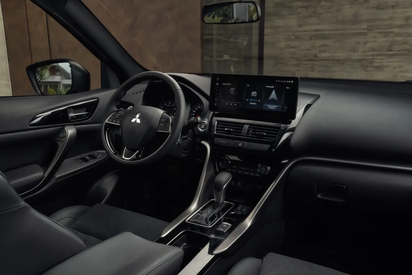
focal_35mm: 31
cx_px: 206
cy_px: 138
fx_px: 355
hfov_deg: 60.3
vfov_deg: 42.3
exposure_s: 1/6
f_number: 11
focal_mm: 31
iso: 1600
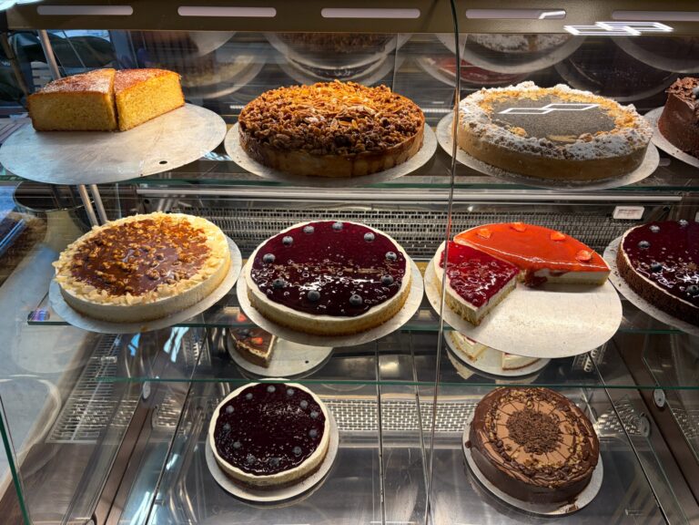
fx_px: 525
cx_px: 350
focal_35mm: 26
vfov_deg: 53.1
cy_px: 262
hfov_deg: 67.3
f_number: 1.6
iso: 80
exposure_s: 1/100
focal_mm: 5.96
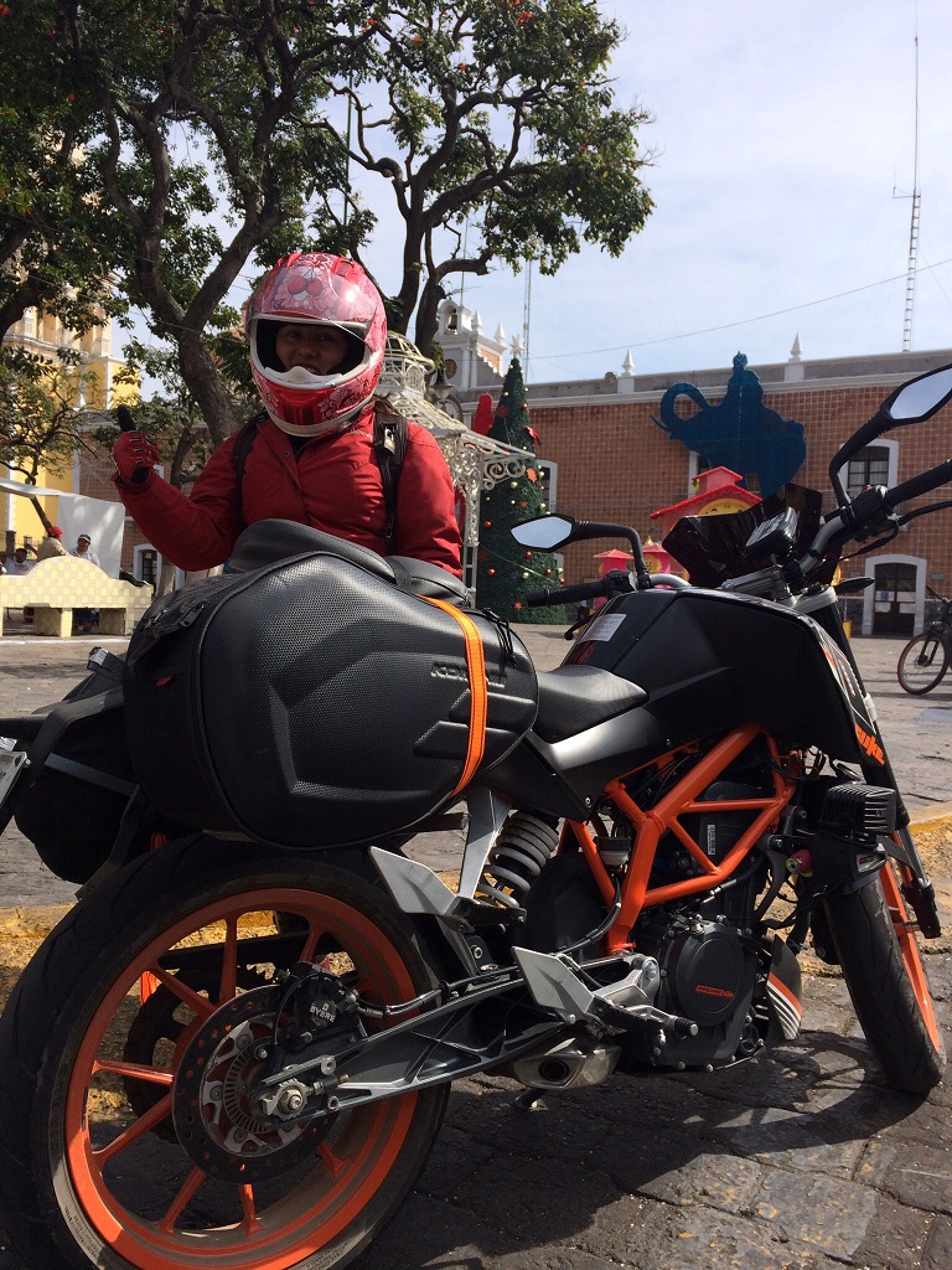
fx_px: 1063
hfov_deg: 48.2
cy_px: 635
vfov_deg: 61.7
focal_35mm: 29
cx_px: 476
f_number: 2.2
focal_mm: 4.15
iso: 32
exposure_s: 1/1953
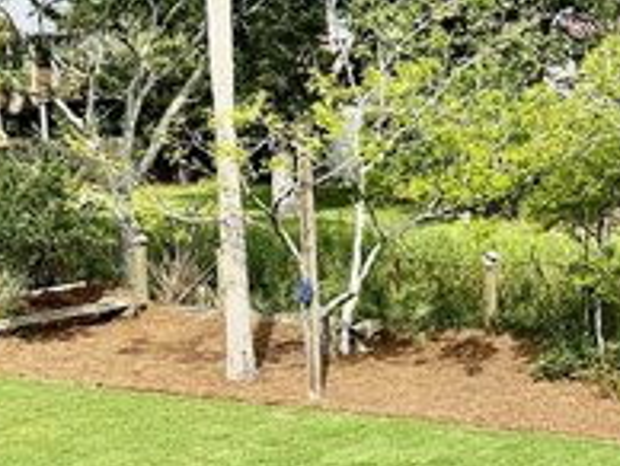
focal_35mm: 79
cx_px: 617
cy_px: 252
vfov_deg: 18.7
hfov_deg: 23.7
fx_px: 1417
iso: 80
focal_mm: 6.86
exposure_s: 1/1721
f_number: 1.78
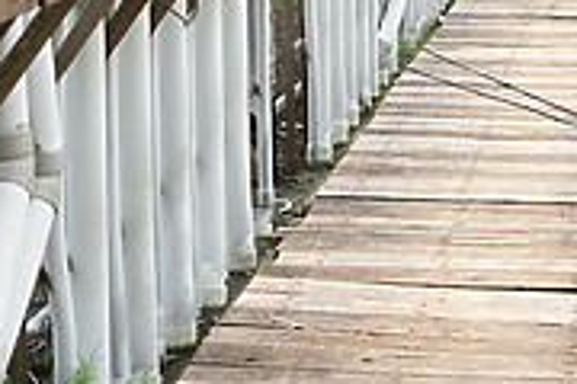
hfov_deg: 19.5
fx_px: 1667
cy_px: -46
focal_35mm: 104
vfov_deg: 12.9
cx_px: 446
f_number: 3.2
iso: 100
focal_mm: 24
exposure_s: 1/800
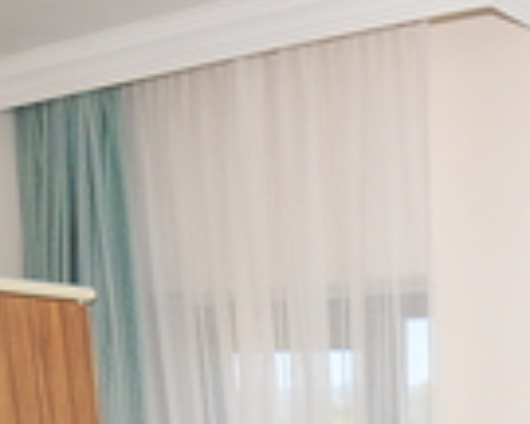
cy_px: 828
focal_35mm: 75
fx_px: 1176
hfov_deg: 23.4
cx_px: 624
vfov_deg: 16.2
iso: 200
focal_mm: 10
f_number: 6.3
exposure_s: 1/160
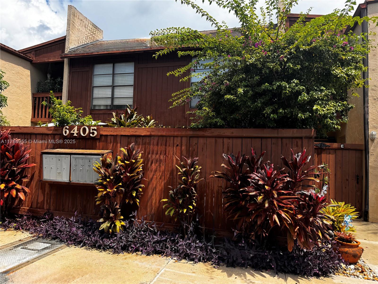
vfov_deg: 56.8
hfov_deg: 71.6
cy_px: 142
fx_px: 262
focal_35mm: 24
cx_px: 189
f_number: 1.78
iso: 80
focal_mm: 6.76
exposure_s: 1/1238
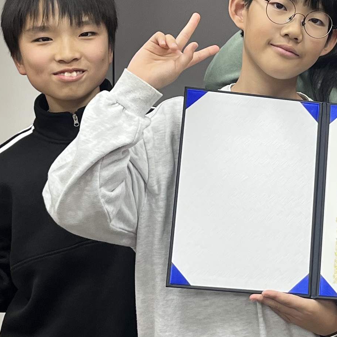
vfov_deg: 17.1
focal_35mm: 101
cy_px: 79
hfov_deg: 17.0
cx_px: 295
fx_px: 1112
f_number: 1.6
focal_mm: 5.1
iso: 80
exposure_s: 1/120
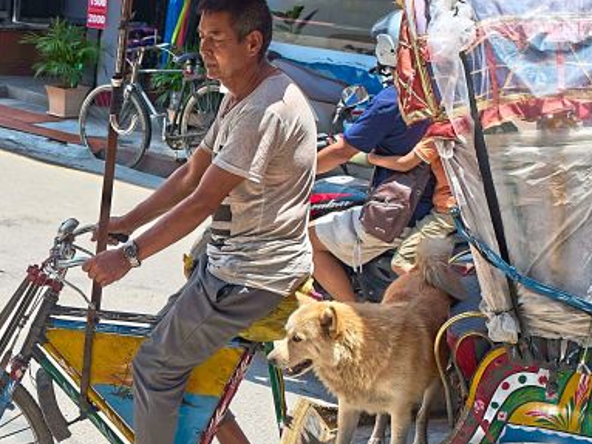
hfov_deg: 17.4
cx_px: -83
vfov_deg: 13.5
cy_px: 313
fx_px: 1864
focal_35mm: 109
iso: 50
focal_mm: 35
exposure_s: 1/400
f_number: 5
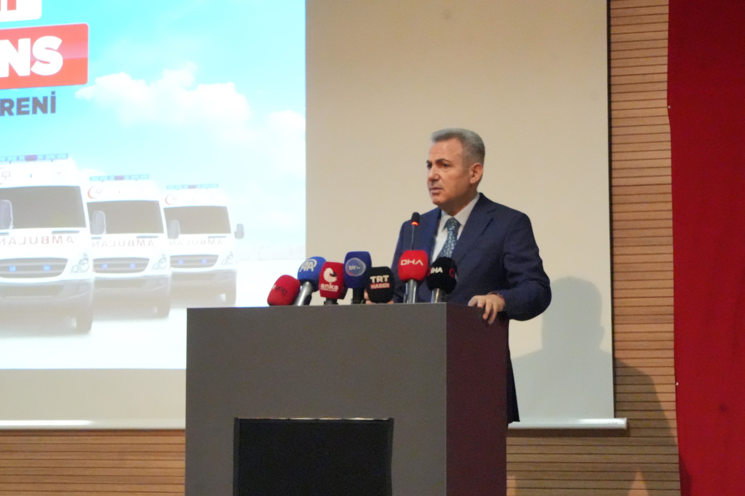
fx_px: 2173
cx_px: 372
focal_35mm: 105
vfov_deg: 13.0
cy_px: 248
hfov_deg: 19.5
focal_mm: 70
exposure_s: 1/125
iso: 20000
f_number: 10
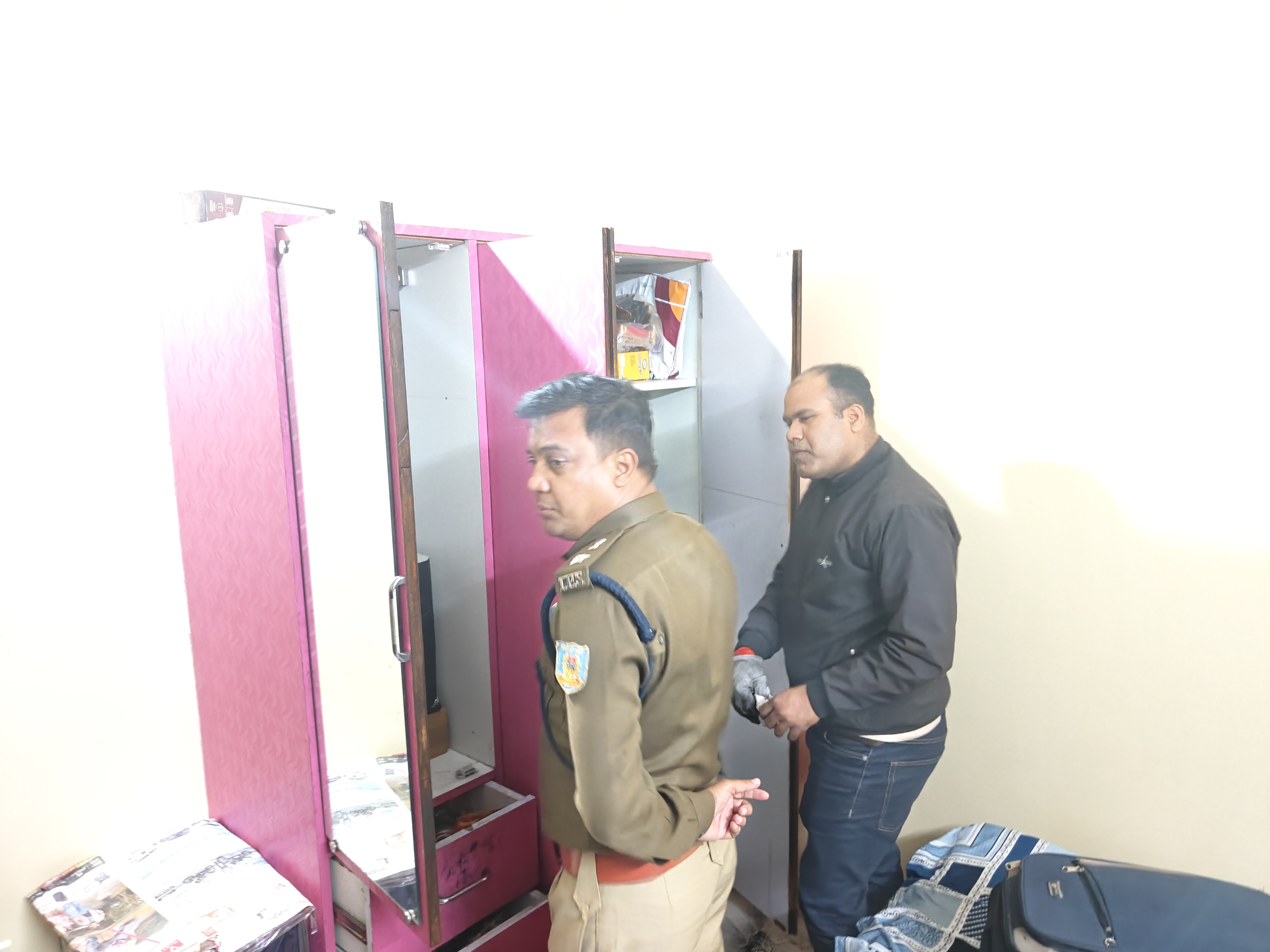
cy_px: 476
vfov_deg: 56.8
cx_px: 635
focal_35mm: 24
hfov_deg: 71.6
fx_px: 881
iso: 2500
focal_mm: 5.59
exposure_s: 1/20
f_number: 1.8
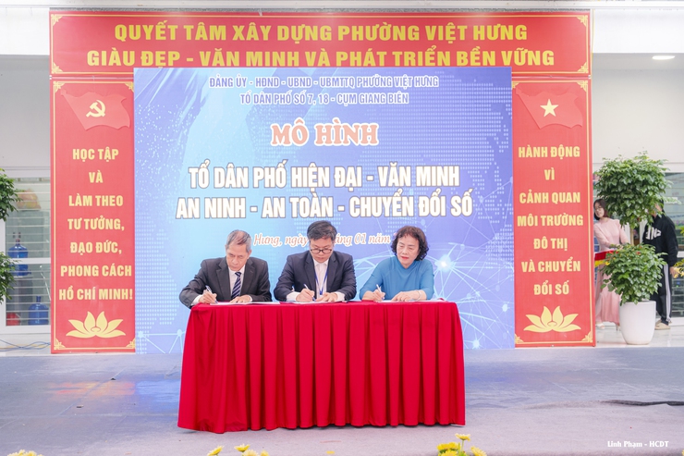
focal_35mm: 55
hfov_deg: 36.4
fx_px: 1039
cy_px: 228
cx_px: 342
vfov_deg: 24.7
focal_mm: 54.7
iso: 1000
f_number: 3.2
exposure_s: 1/125
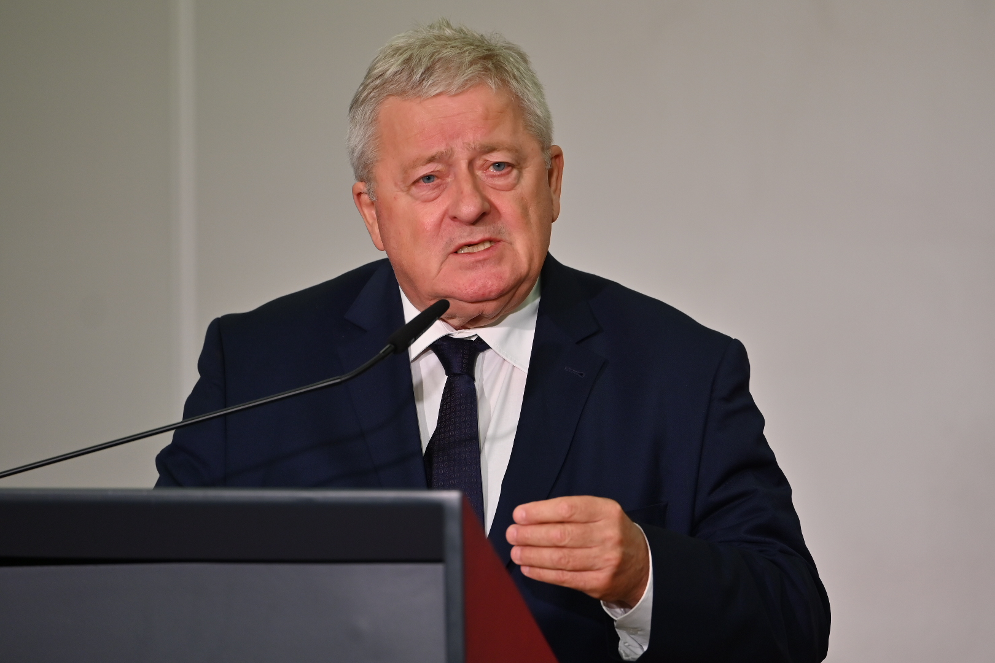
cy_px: 332
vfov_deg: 7.6
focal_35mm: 180
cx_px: 498
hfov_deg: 11.4
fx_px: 4975
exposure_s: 1/200
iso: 250
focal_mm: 180
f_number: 2.8
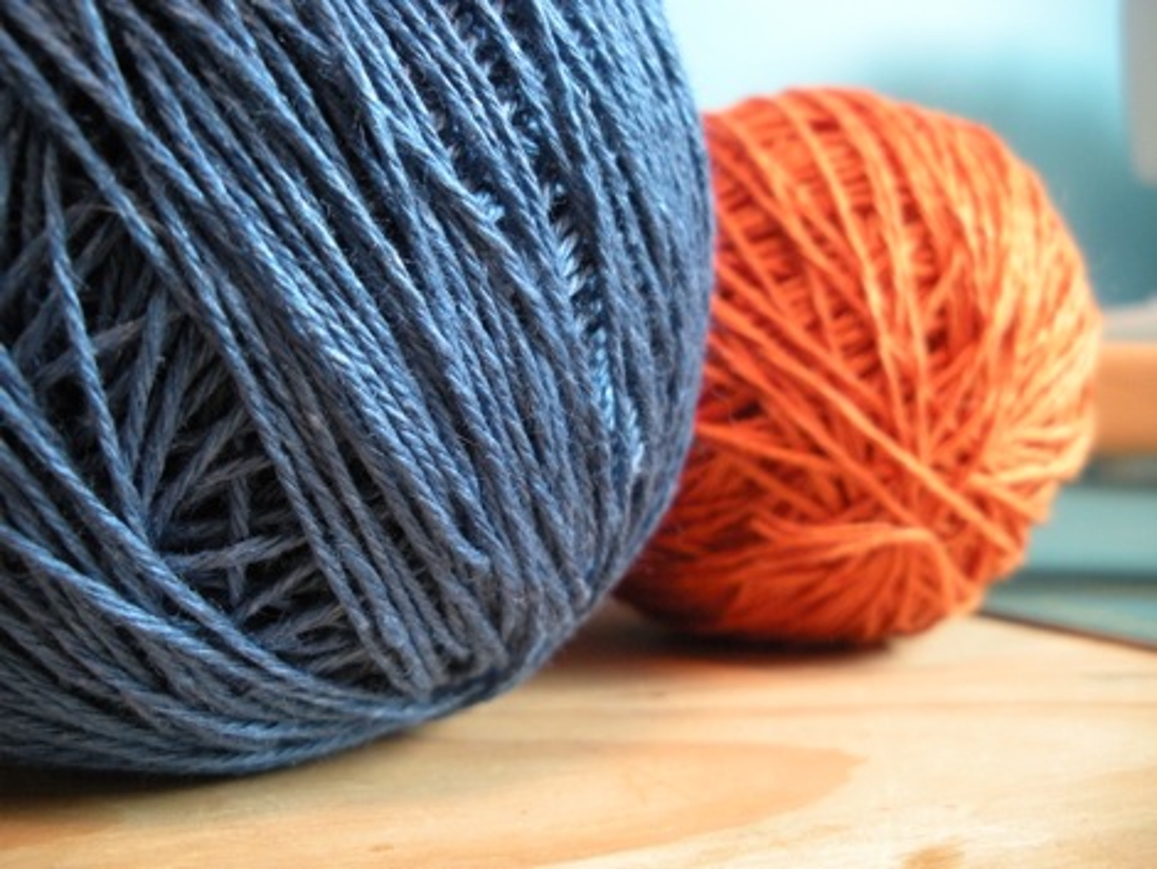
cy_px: 434
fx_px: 1204
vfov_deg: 39.7
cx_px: 578
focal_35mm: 36
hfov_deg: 51.3
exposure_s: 1/15.3
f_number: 3.5
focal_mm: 6.3
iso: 400
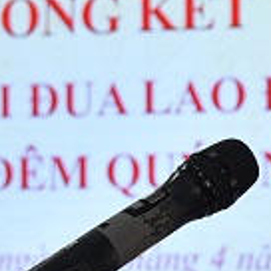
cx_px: 349
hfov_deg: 11.4
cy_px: 189
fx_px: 1329
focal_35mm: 150
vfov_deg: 11.6
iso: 200
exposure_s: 1/80
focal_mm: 30
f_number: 4
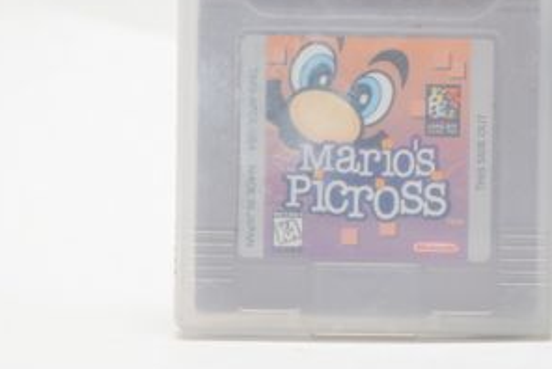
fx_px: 2733
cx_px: 317
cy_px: 105
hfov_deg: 11.5
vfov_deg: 7.7
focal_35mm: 178
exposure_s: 1/125
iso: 1600
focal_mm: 55
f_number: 5.6
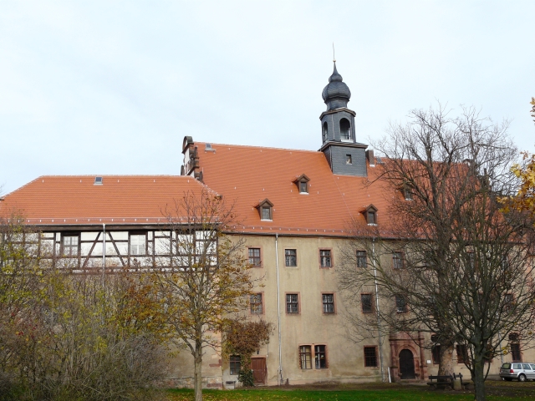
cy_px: 200
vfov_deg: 34.3
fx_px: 649
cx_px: 268
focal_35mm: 42
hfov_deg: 44.8
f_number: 4.5
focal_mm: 6.8
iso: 100
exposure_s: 1/250
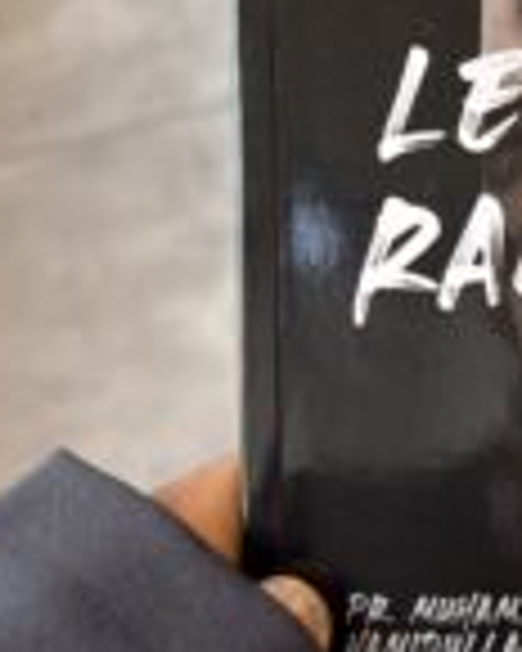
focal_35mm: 70
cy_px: 157
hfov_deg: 20.5
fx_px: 1352
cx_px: 612
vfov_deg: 26.8
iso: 50
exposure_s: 1/100
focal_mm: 5.96
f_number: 1.6
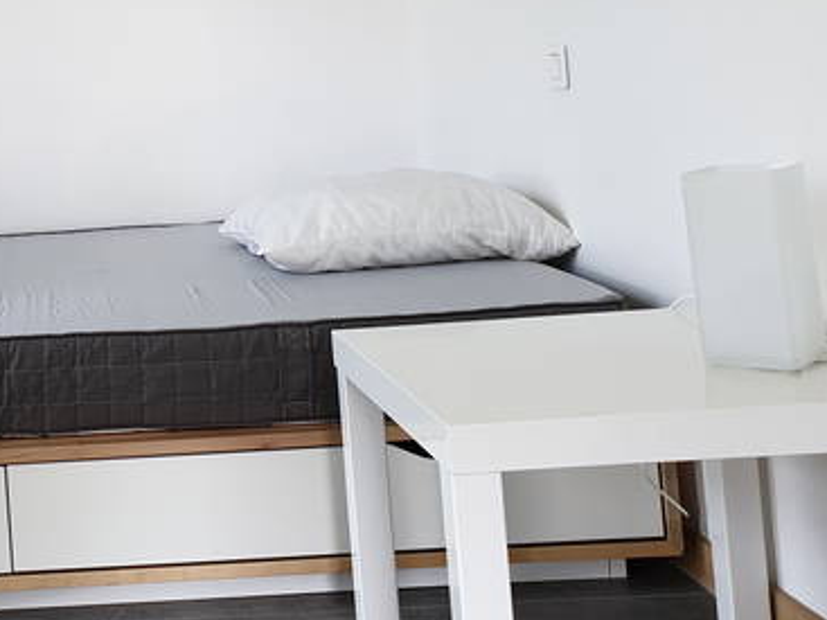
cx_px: -27
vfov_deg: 25.4
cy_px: 81
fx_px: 1337
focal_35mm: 56
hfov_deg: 31.4
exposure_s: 1/100
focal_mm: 4.3
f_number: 2.4
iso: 80
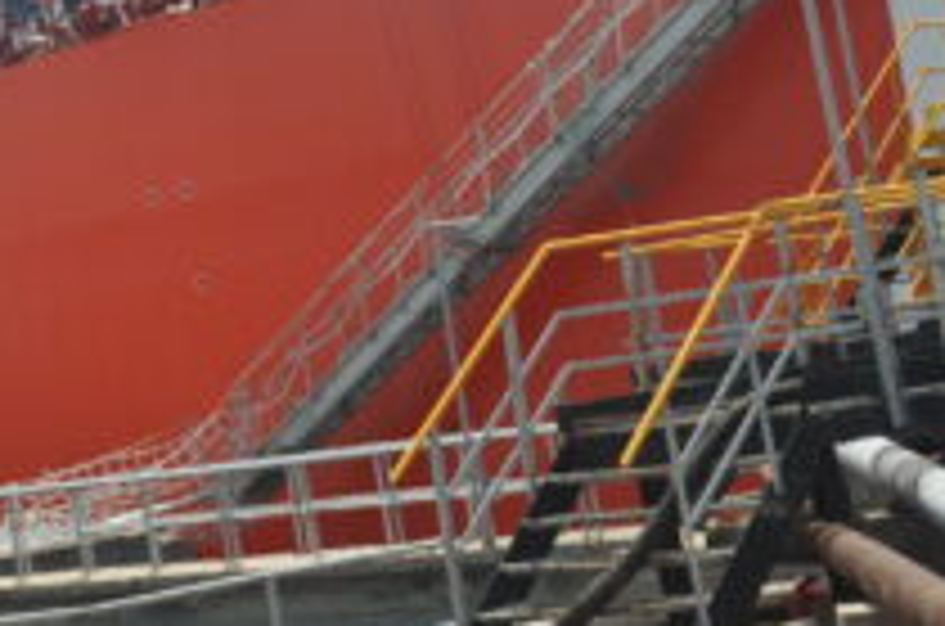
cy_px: 95
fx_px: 3562
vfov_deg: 10.0
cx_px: -117
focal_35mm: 136
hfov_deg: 14.7
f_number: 8
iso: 200
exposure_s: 1/500
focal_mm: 38
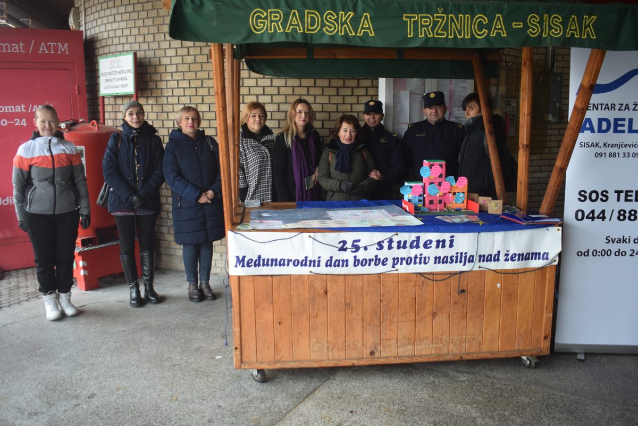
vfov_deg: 43.6
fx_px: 532
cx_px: 319
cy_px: 213
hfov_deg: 61.9
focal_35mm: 30
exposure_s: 1/60
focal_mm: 20
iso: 450
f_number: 4
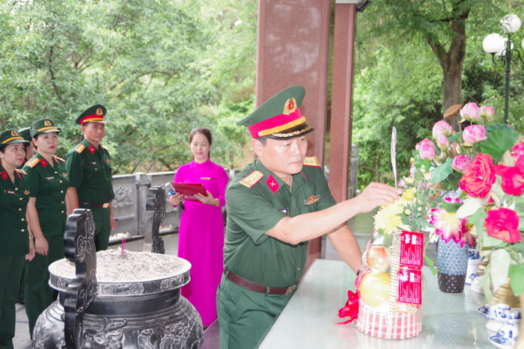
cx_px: 262
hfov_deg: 42.7
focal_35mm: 46
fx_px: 670
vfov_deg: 29.3
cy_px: 174
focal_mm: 31
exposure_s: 1/80
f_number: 4.5
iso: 800
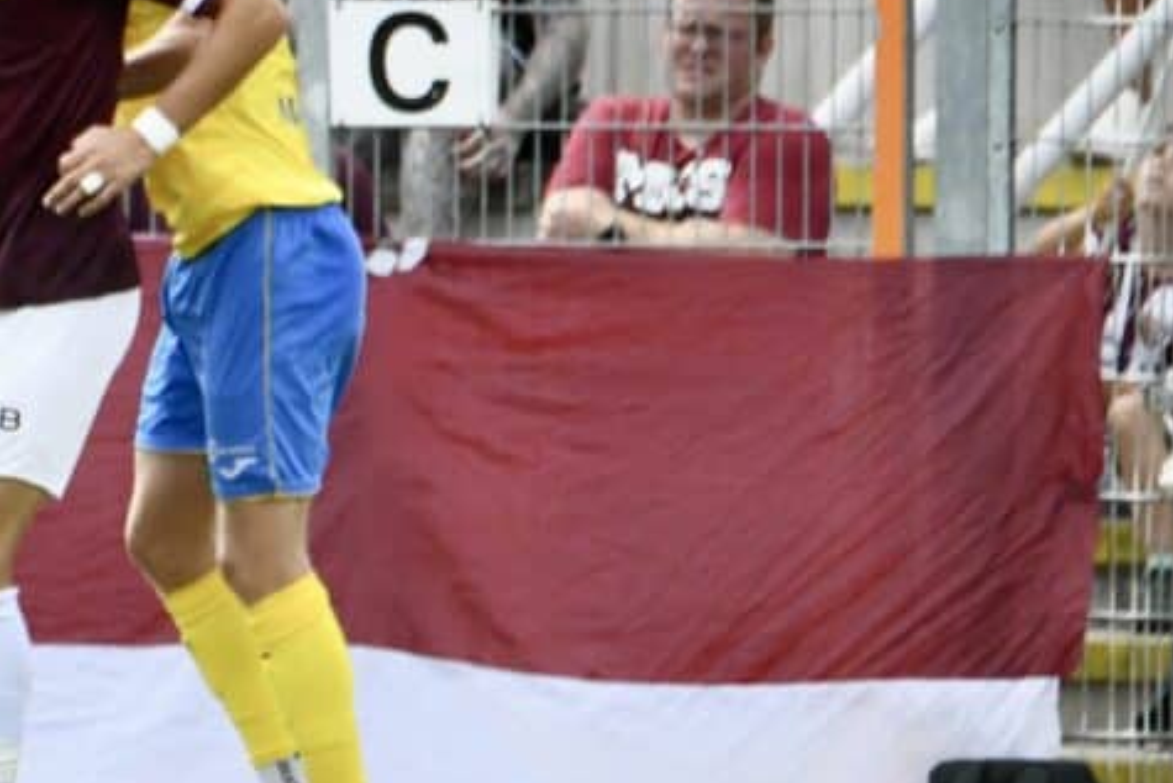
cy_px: -172
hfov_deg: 1.2
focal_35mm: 1724
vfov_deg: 0.8
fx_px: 56187
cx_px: -1346
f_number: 9
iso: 2000
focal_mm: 400
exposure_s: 1/1600
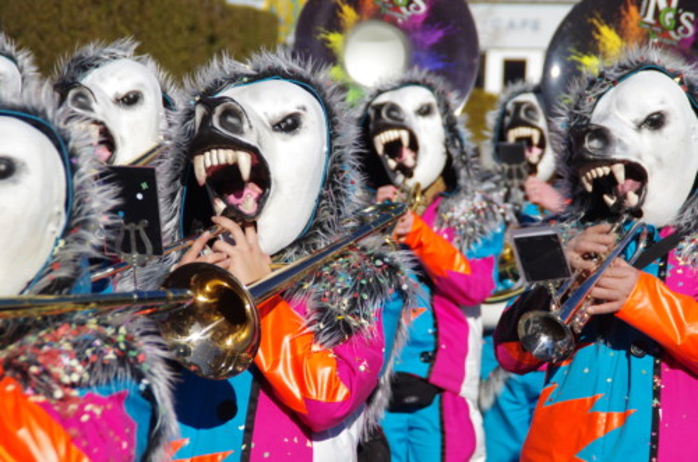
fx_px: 3424
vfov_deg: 7.7
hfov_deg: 11.6
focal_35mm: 177
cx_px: 349
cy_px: 231
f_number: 8
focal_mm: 118
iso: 100
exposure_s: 1/400
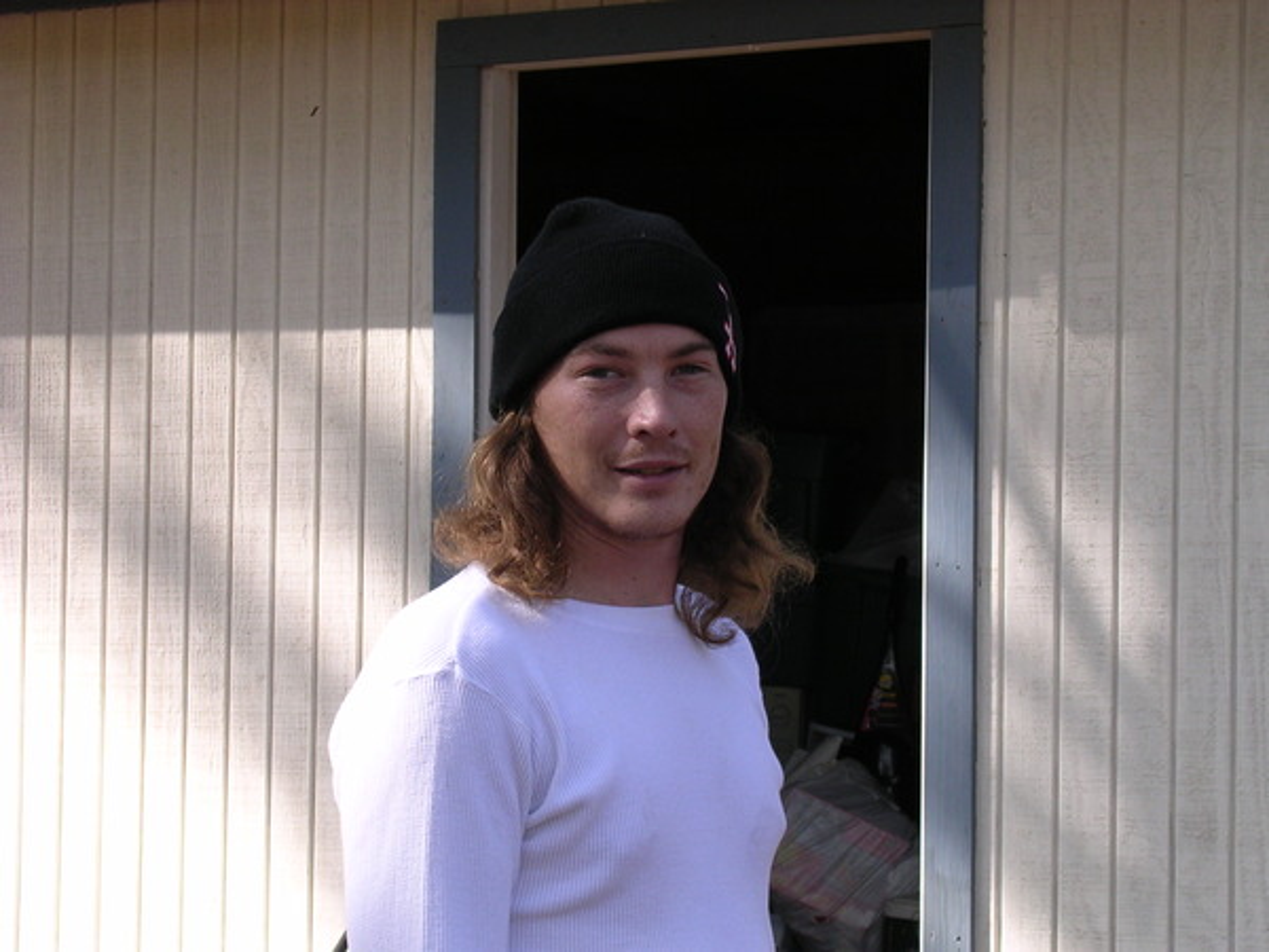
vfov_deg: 17.2
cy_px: 476
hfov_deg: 22.8
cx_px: 634
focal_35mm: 86
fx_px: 3153
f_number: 4.1
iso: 100
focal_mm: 13
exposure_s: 1/141
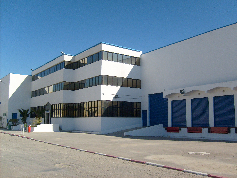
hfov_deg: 52.6
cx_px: 118
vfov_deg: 40.7
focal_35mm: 35
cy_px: 89
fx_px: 240
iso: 80
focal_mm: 5.8
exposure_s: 1/500
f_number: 7.1
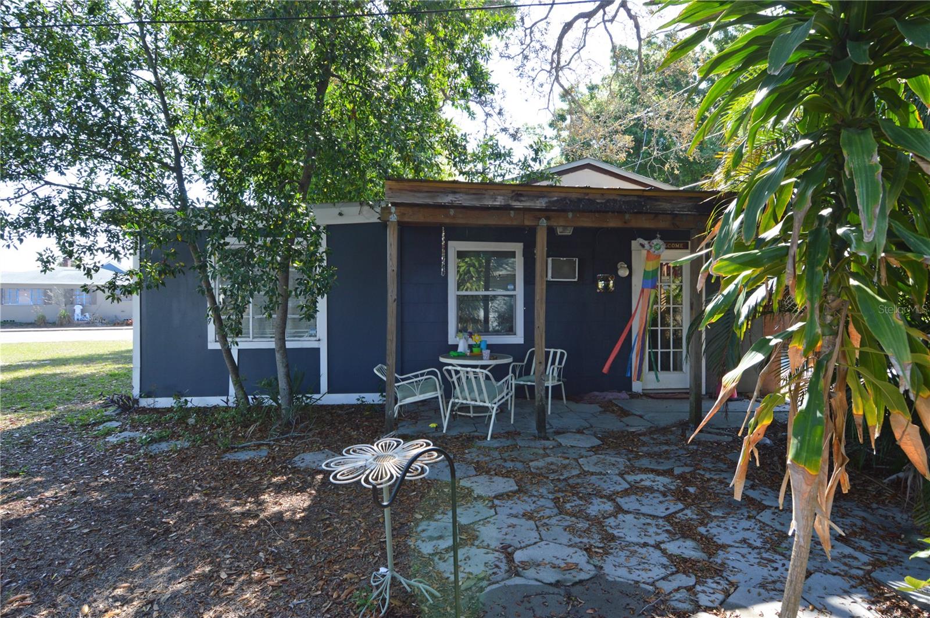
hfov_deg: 90.1
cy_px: 309
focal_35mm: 18
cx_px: 465
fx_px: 464
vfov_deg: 67.3
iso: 200
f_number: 8
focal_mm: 12
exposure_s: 1/100
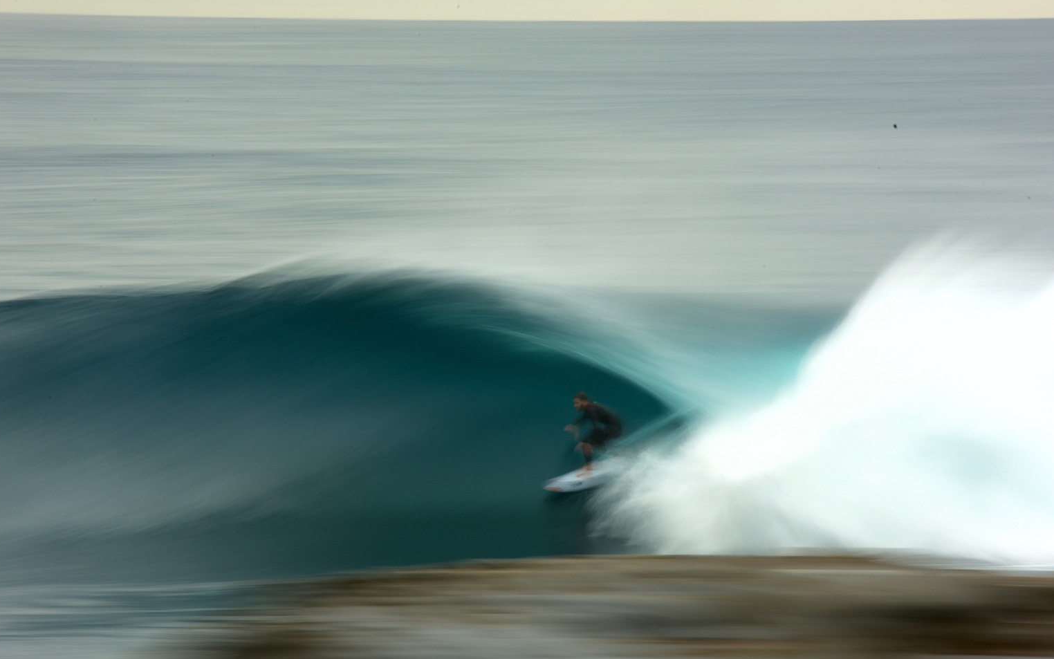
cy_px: 334
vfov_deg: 6.6
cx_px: 510
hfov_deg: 10.6
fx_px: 5688
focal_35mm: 198
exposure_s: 1/3
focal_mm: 185
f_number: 22
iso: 64
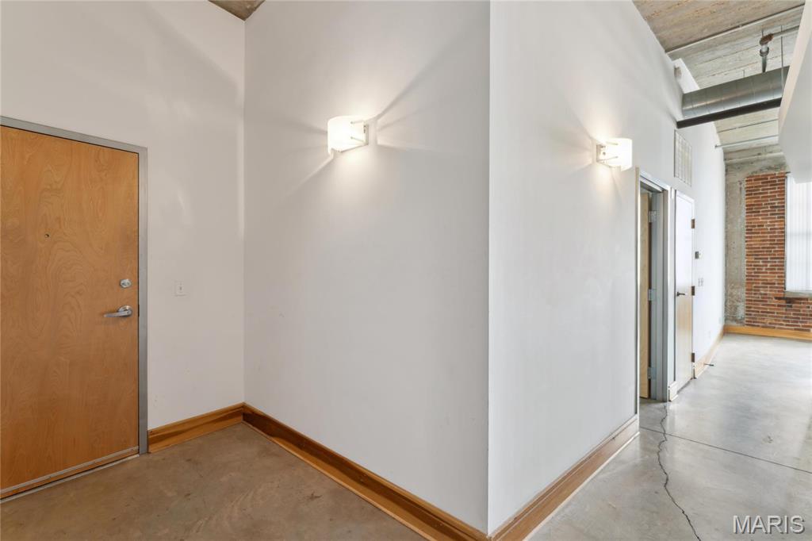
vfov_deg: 74.1
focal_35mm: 16
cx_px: 406
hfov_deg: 97.1
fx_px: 358
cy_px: 270
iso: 100
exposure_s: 4
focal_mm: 15.9
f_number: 13
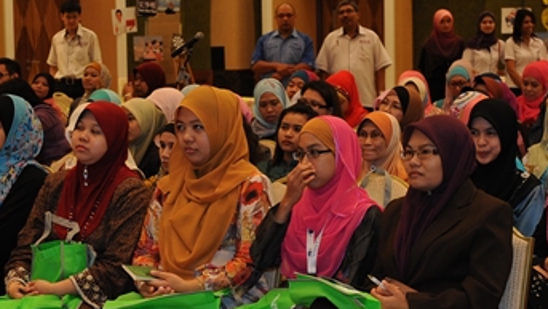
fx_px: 1846
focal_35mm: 127
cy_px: 186
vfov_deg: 9.5
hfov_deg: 16.9
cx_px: 310
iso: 1000
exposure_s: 1/40
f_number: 4.5
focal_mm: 52
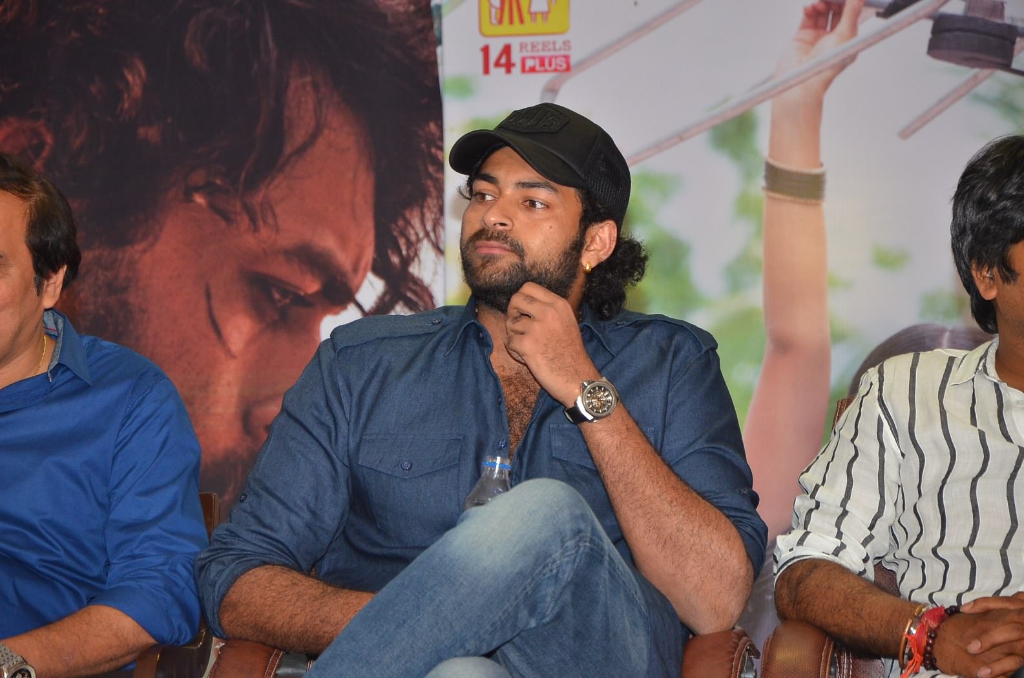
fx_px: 4471
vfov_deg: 8.7
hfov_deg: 13.1
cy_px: 339
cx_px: 512
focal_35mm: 158
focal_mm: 105
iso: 1250
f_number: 5.6
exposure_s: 1/200
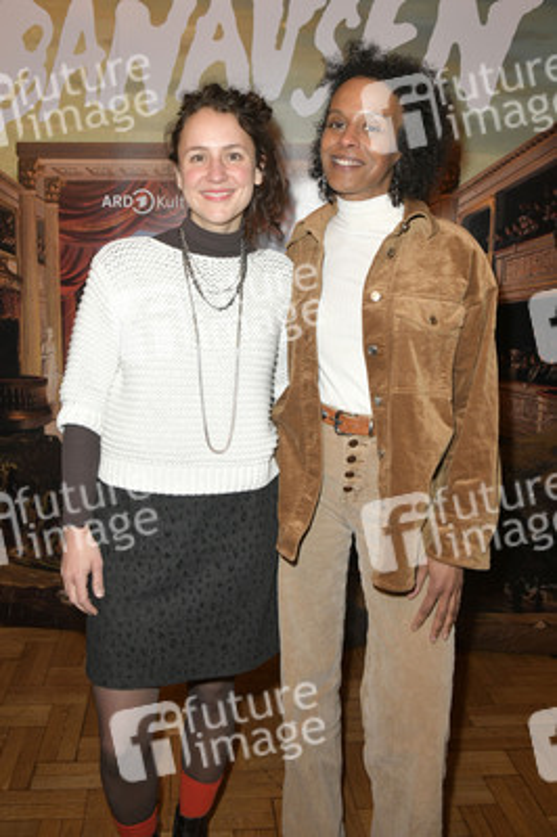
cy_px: 418
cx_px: 278
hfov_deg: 44.9
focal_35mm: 29
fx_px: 674
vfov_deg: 63.7
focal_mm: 29
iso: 2000
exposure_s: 1/125
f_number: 5.6
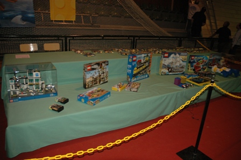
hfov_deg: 67.4
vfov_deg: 47.9
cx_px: 120
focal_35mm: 27
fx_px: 181
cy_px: 80
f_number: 3.5
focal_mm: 18
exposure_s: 1/60
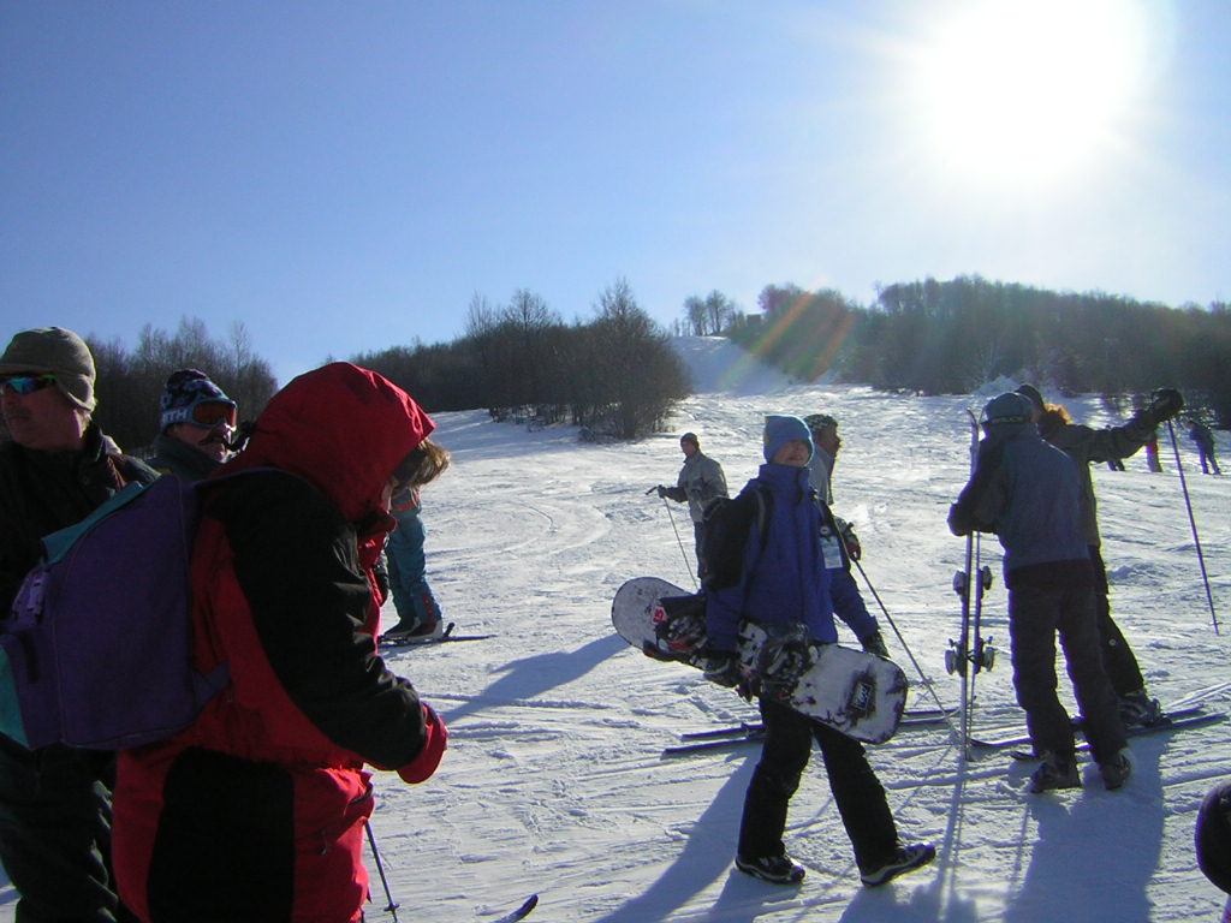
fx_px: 1280
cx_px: 616
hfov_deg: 51.4
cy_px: 462
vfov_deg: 39.7
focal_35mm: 36
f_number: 5.2
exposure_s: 1/724
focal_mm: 4.7
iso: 50
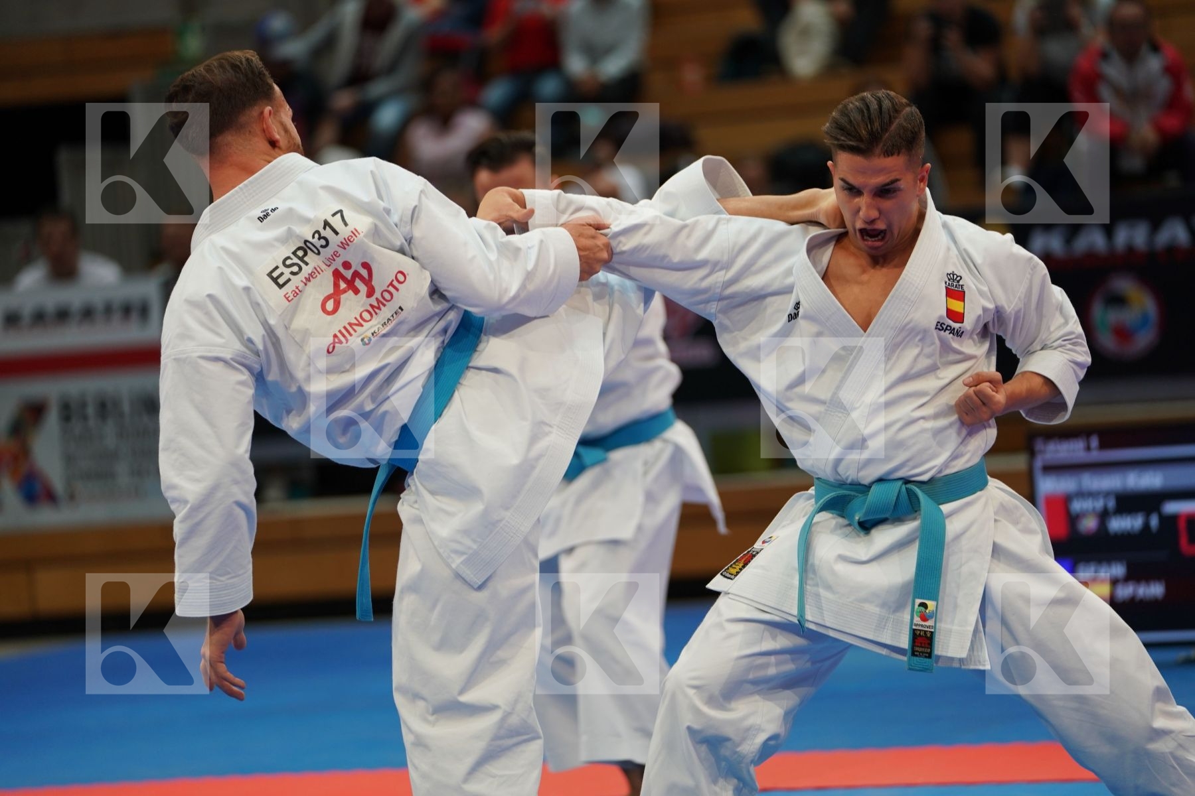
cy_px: 398
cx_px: 598
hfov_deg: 12.9
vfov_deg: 8.6
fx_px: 5278
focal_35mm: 159
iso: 800
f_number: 2.8
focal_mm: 159
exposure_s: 1/500
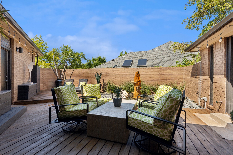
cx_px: 116
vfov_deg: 73.7
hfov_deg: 96.7
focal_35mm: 16
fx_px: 104
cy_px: 78
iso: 200
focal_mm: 16
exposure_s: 1/640
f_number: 8
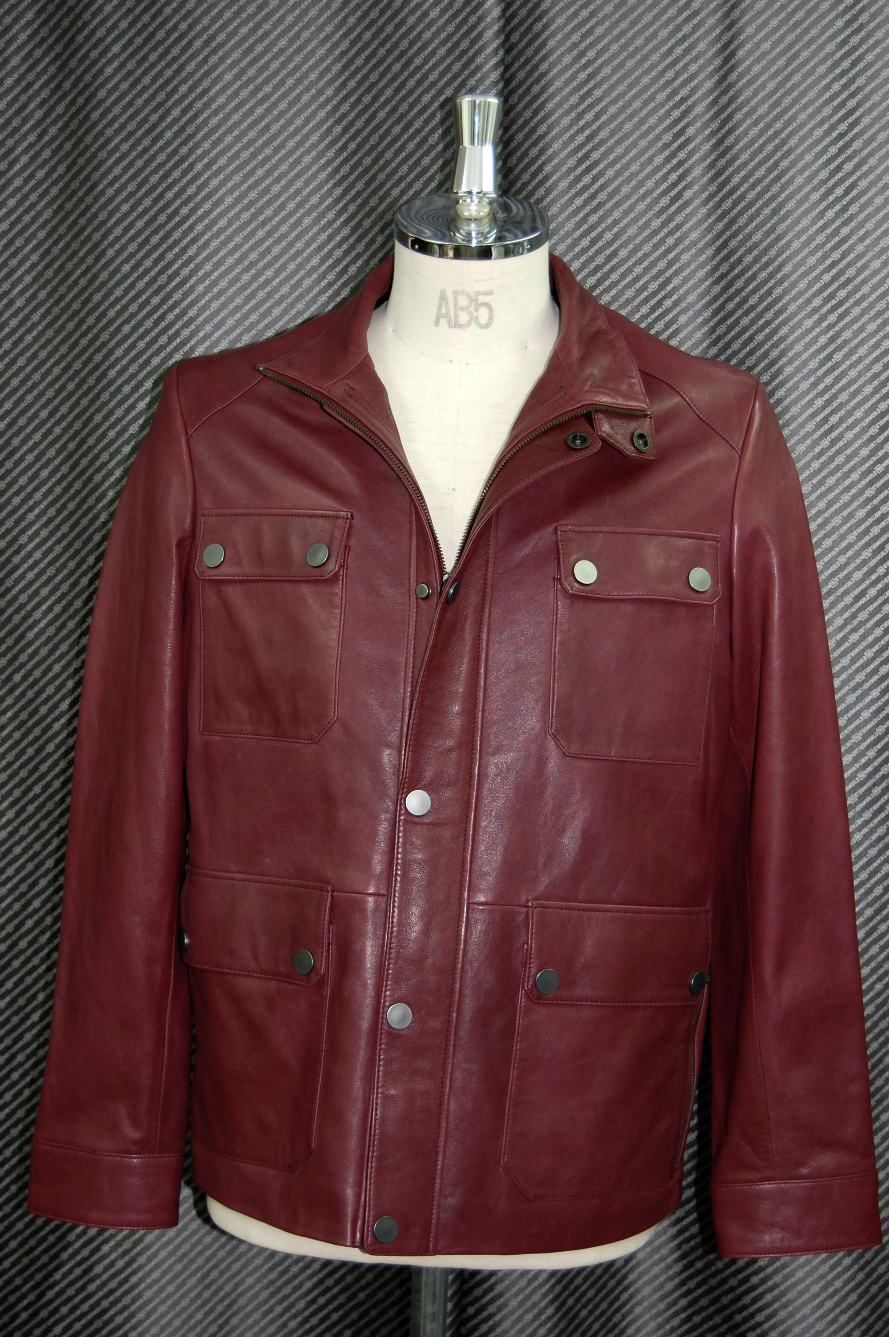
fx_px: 1892
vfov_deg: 38.9
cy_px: 668
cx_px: 444
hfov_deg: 26.4
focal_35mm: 51
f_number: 4.5
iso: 400
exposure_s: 1/60
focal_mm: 34
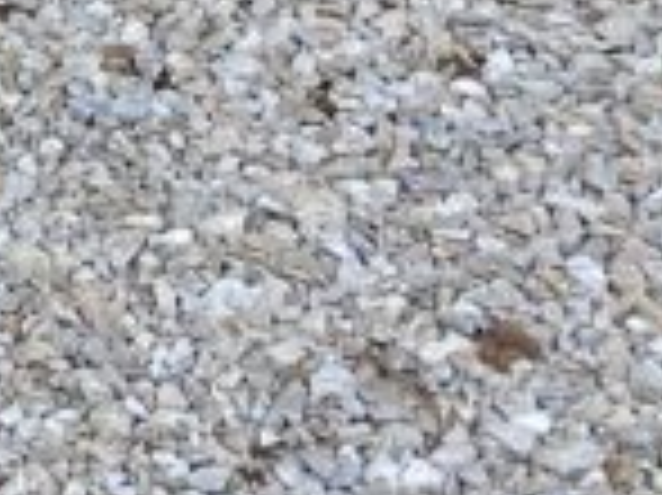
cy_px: -1035
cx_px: -1437
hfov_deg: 8.7
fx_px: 3459
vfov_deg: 7.2
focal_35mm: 181
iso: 32
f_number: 1.8
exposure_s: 1/279
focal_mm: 4.25
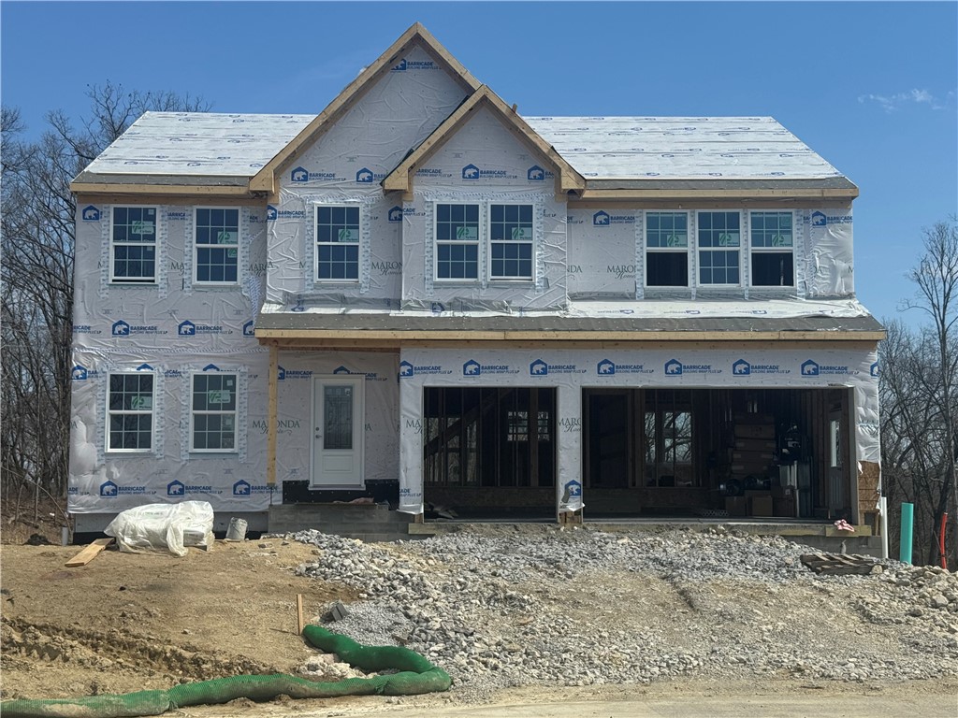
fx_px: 1328
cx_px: 479
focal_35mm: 48
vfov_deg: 30.3
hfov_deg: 39.7
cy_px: 359
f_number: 1.78
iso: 64
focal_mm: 6.76
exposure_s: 1/6410
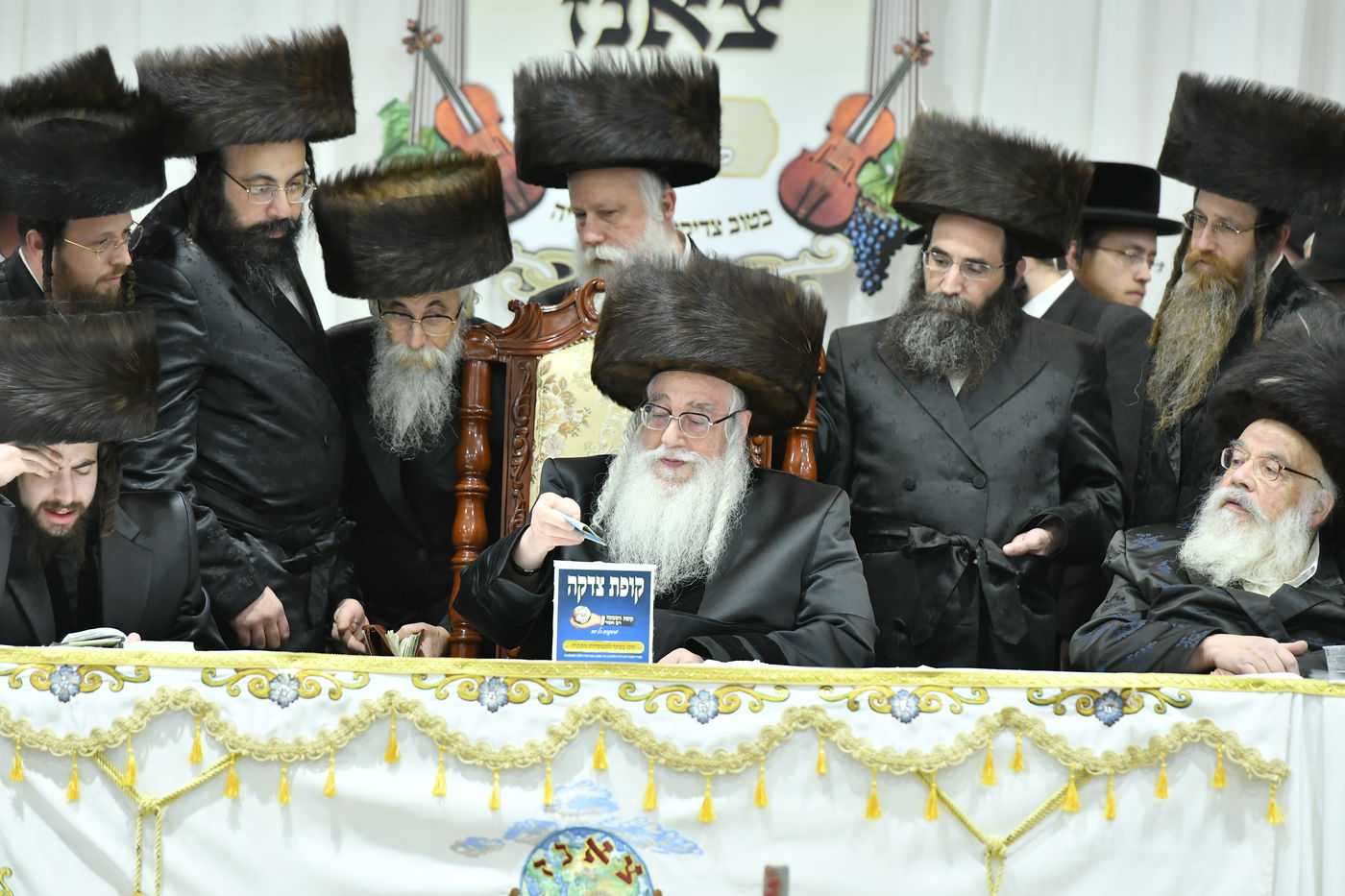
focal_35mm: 195
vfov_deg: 7.0
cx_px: 672
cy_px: 448
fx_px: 7284
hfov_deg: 10.5
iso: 2000
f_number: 5.6
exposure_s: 1/125
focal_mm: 195
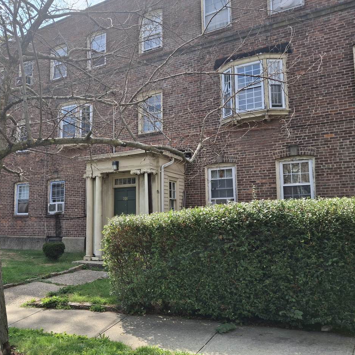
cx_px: 134
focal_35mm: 30
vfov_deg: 54.0
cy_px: 175
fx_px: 348
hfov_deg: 53.5
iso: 25
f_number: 1.8
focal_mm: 4.69
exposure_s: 1/698
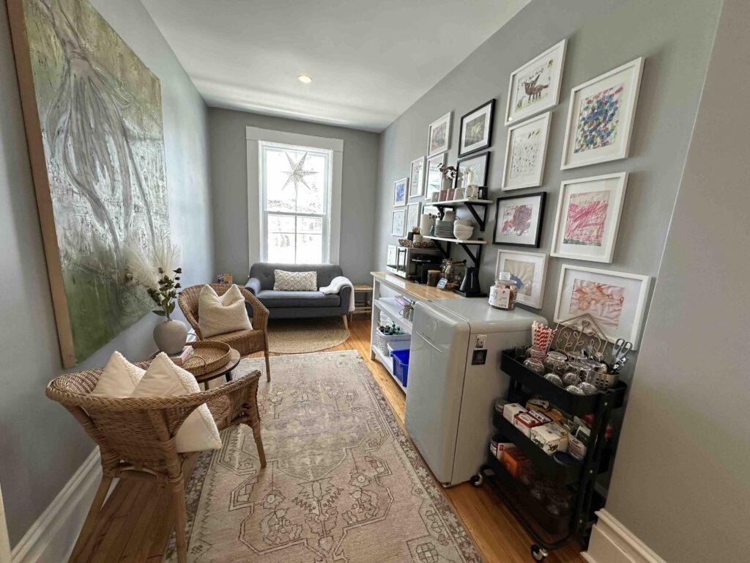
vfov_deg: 85.7
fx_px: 303
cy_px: 282
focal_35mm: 14
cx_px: 375
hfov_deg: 102.1
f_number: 2.2
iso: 320
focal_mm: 2.22
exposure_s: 1/120
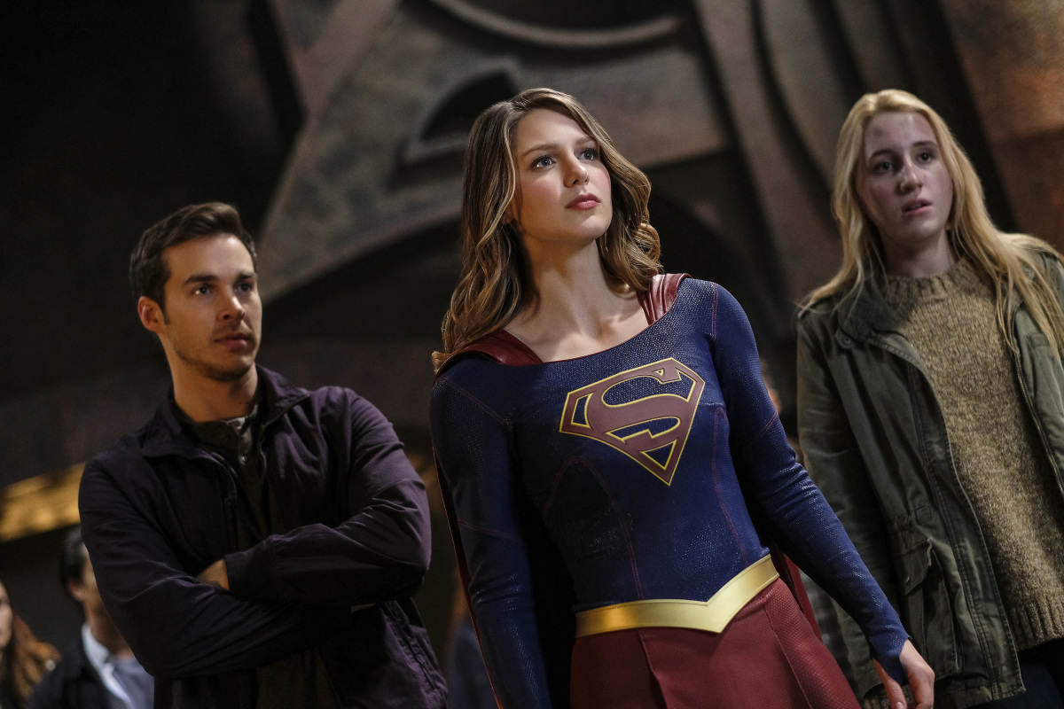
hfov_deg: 24.2
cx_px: 532
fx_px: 2482
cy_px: 354
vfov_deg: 16.3
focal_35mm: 84
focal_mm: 56
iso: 2500
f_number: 1.8
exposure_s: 1/125
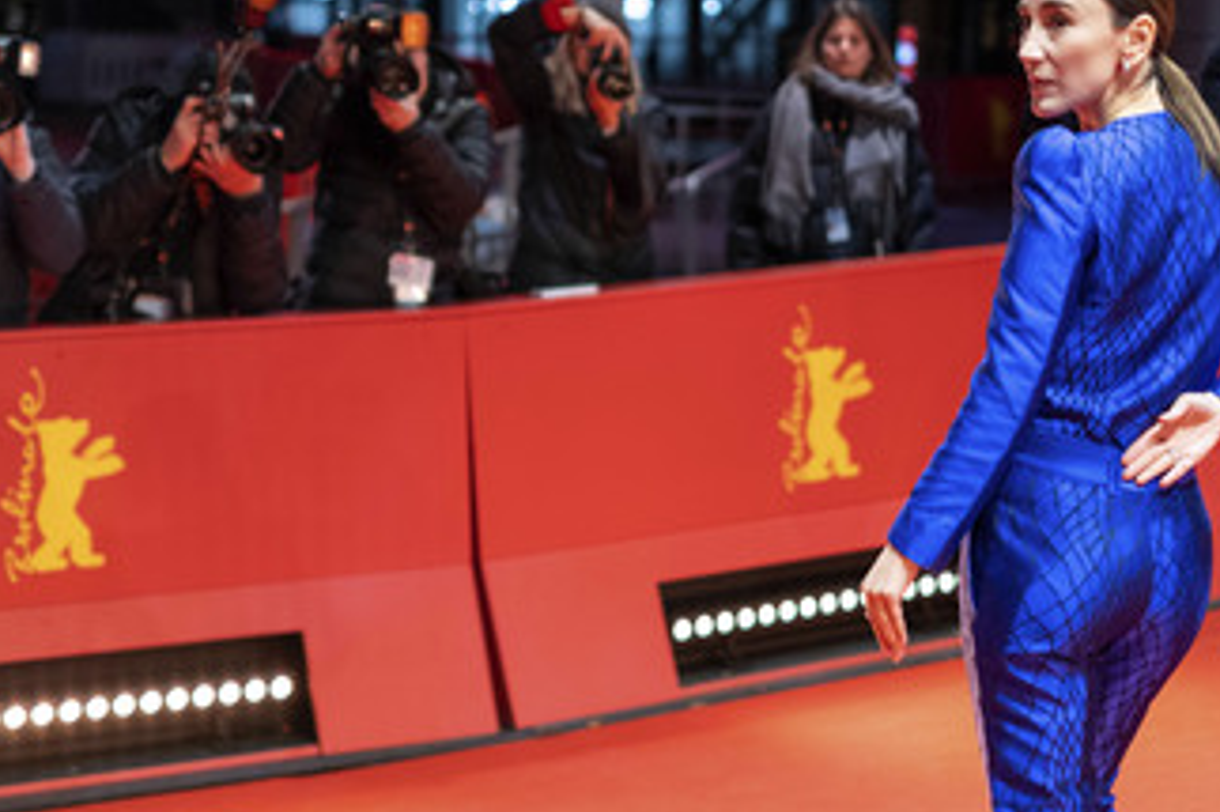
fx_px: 2506
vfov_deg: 18.4
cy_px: 351
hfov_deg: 27.3
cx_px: 561
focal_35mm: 74
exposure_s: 1/450
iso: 1000
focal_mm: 35
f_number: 1.4
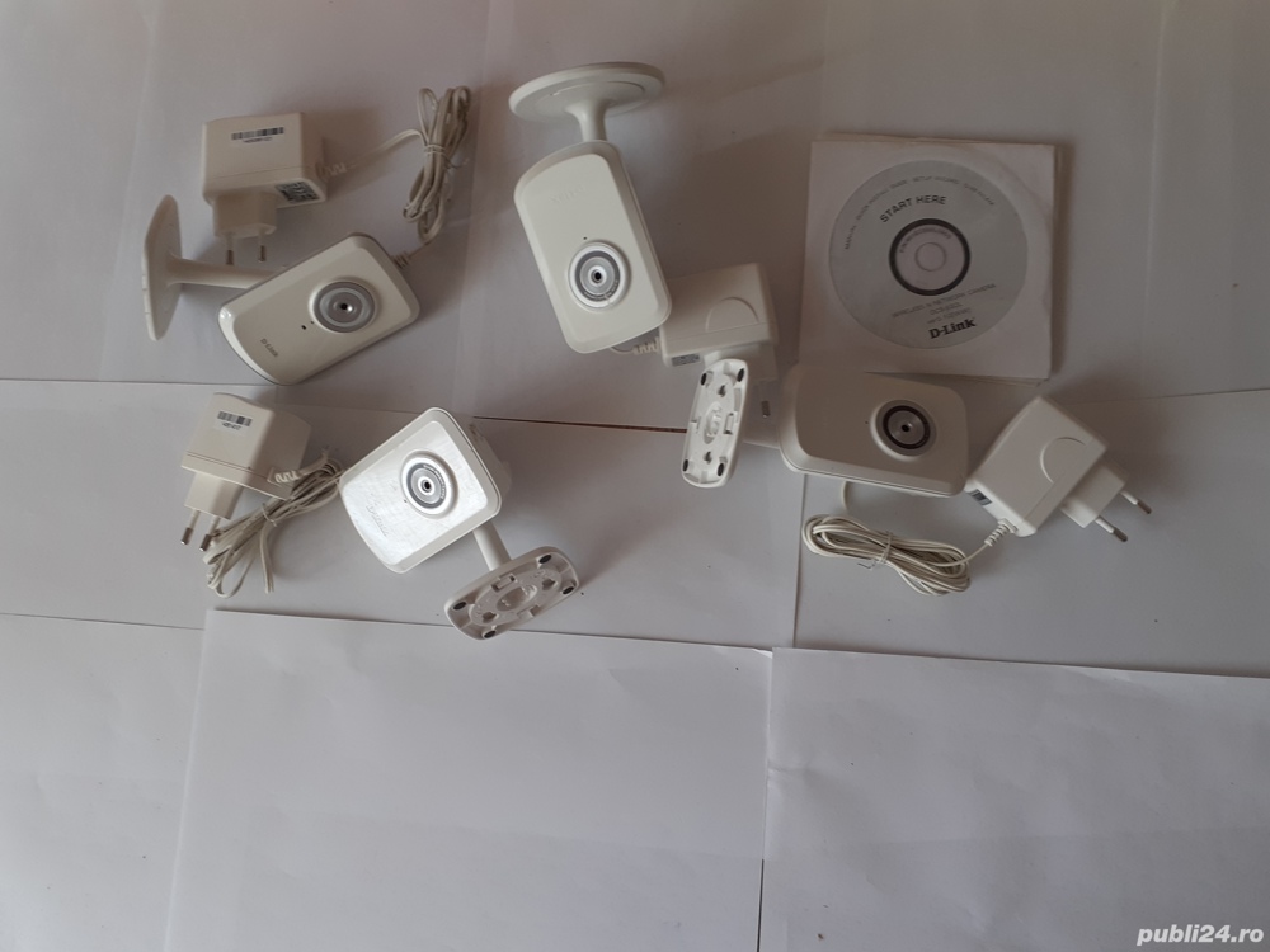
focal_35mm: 27
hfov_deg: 65.3
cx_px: 635
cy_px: 476
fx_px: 991
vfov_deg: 51.4
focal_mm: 3.6
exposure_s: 1/50
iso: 50
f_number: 1.9
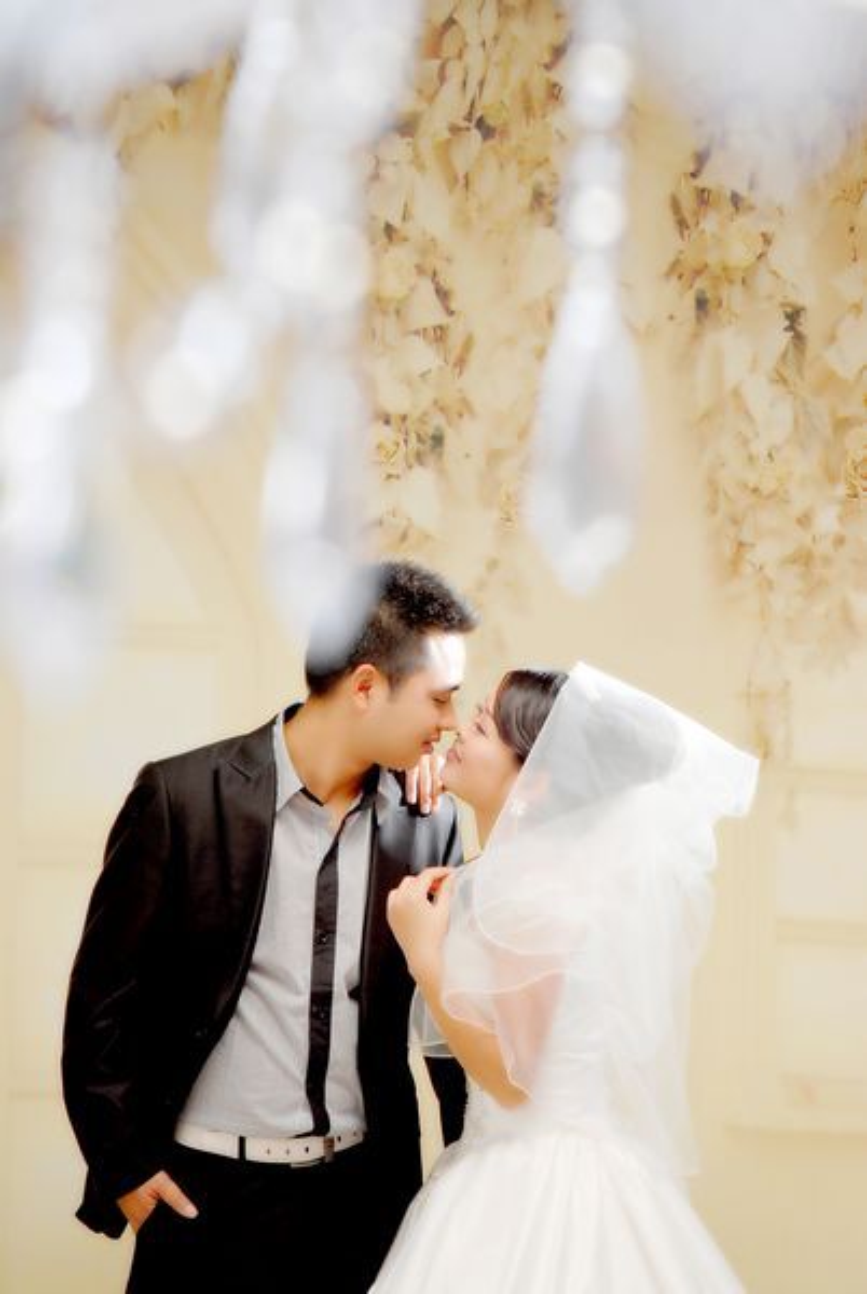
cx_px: 434
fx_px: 3024
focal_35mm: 84
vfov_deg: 24.2
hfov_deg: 16.3
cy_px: 647
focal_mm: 56
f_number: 5
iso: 100
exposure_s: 1/100
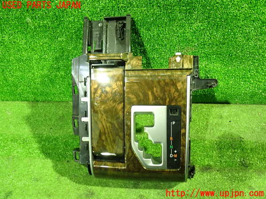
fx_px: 231
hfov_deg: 60.0
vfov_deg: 46.8
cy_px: 100
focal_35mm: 30
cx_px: 133
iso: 800
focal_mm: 5.4
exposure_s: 1/13
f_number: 2.3
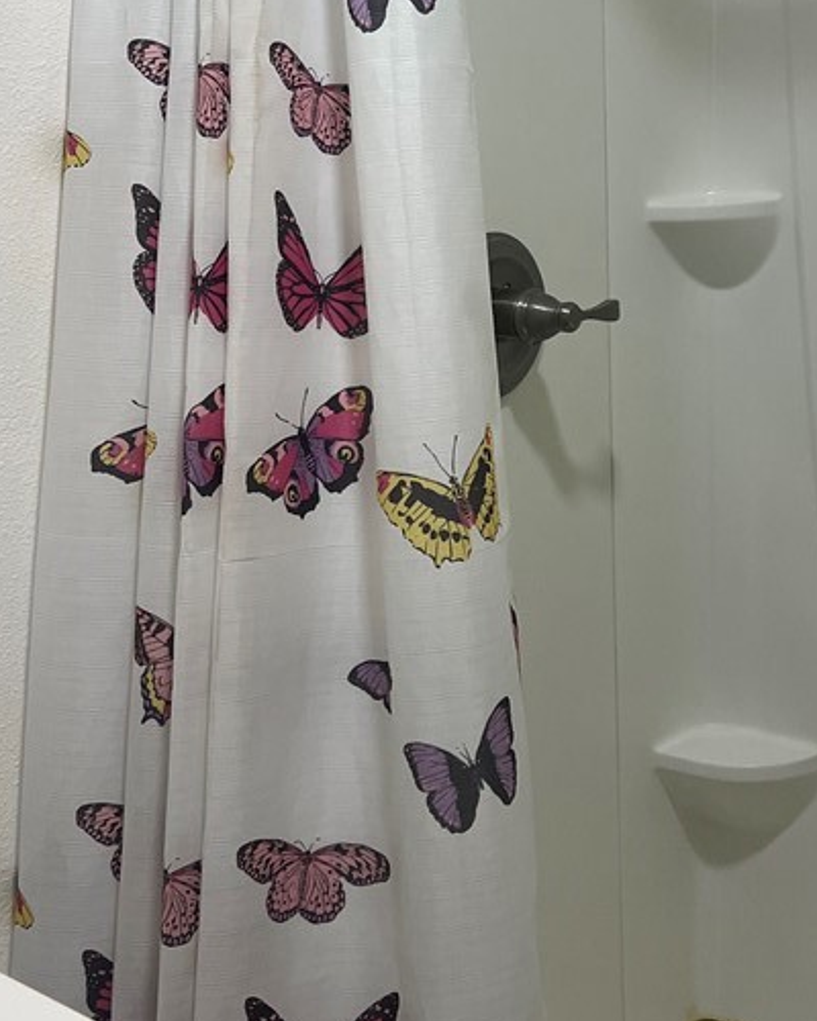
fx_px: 1572
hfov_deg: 28.8
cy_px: 216
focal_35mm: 52
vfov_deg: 35.0
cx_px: 580
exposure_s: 1/120
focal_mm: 5.7
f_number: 1.5
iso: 100
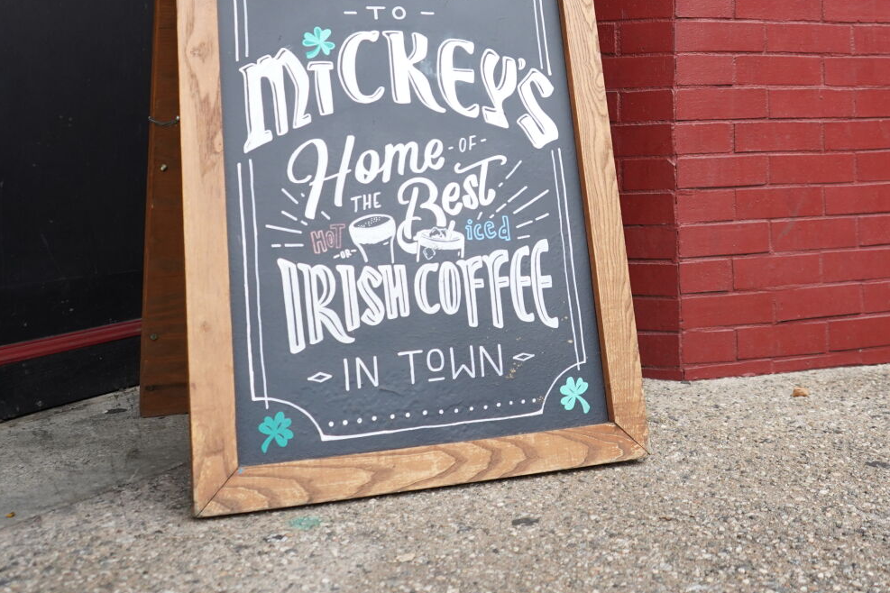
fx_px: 1236
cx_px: 604
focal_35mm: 50
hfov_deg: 39.1
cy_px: 83
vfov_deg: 26.3
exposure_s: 1/2000
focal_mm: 28
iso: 1000
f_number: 3.5
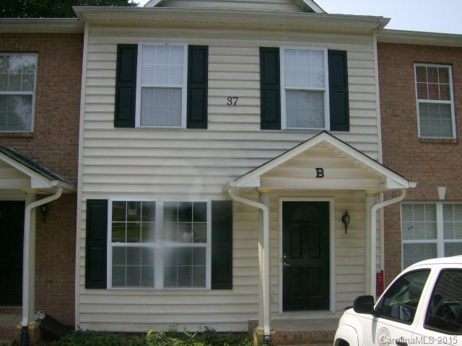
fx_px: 480
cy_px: 173
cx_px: 231
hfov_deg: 51.4
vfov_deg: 39.7
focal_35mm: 36
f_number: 4.7
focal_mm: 6
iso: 100
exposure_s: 1/546
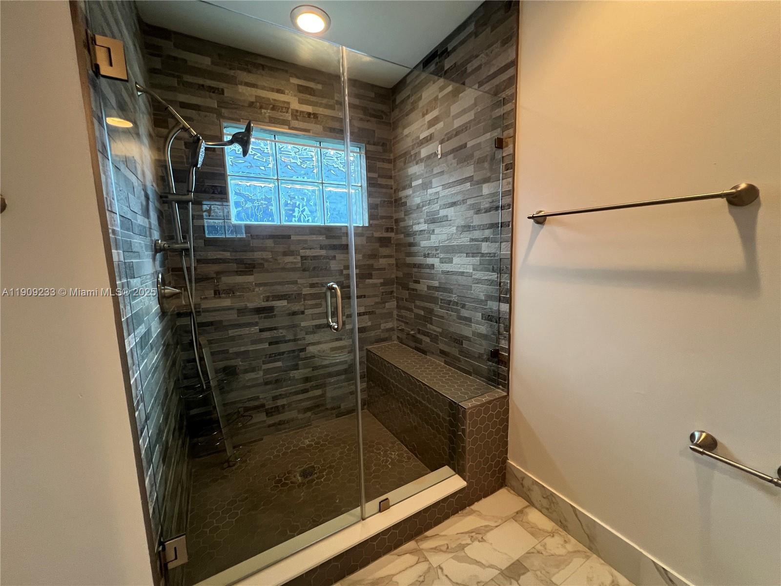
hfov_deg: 106.2
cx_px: 390
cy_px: 293
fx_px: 293
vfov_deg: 89.9
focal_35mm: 13
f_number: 1.8
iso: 200
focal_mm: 1.57
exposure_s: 1/60
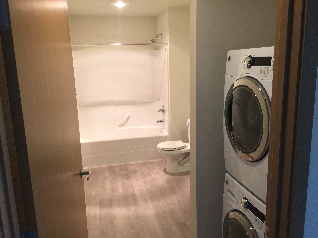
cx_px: 159
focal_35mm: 29
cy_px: 119
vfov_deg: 48.2
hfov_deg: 61.7
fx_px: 266
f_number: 2.2
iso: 40
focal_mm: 4.15
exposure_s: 1/30
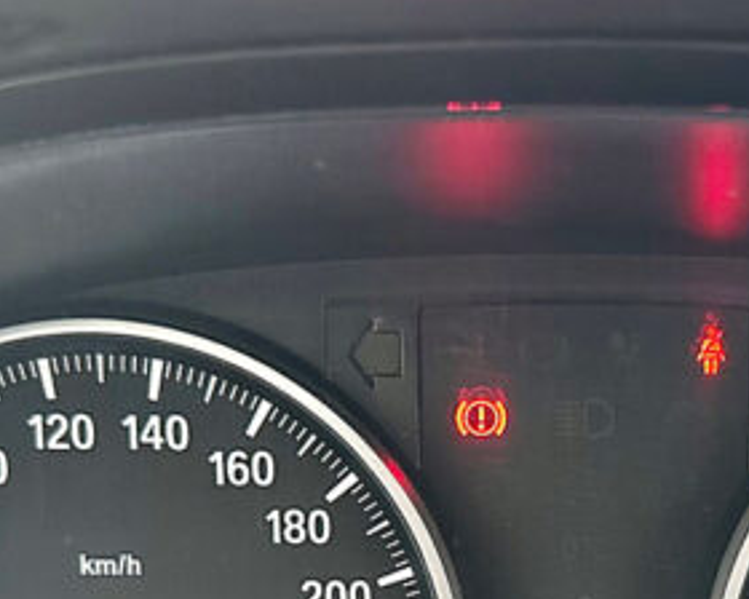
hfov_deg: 27.9
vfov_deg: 21.3
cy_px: 711
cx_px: 554
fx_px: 1485
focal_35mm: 67
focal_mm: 6.86
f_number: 1.78
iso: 800
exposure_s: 1/60
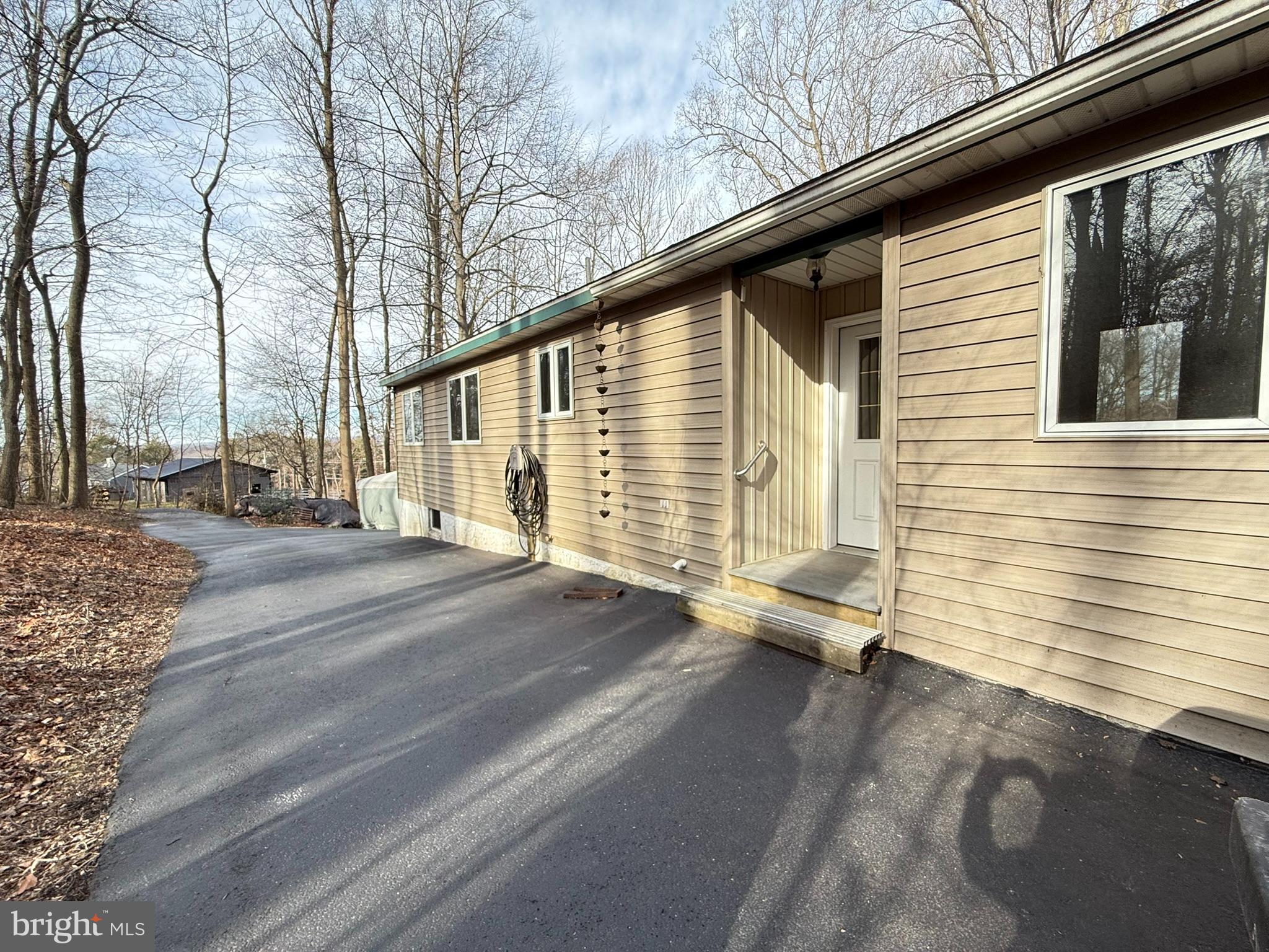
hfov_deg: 102.1
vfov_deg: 85.7
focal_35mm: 14
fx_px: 513
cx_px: 634
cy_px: 476
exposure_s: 1/312
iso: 50
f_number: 2.2
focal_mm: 2.22
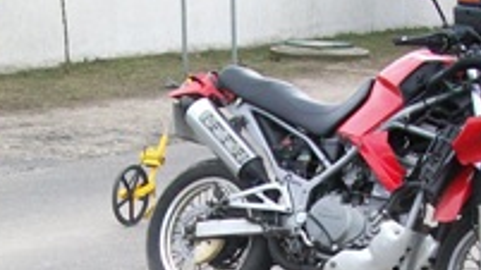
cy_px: 432
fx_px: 1594
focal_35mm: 125
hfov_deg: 17.1
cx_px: 117
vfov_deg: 9.4
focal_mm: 6
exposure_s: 1/320
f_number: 2.7
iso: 64
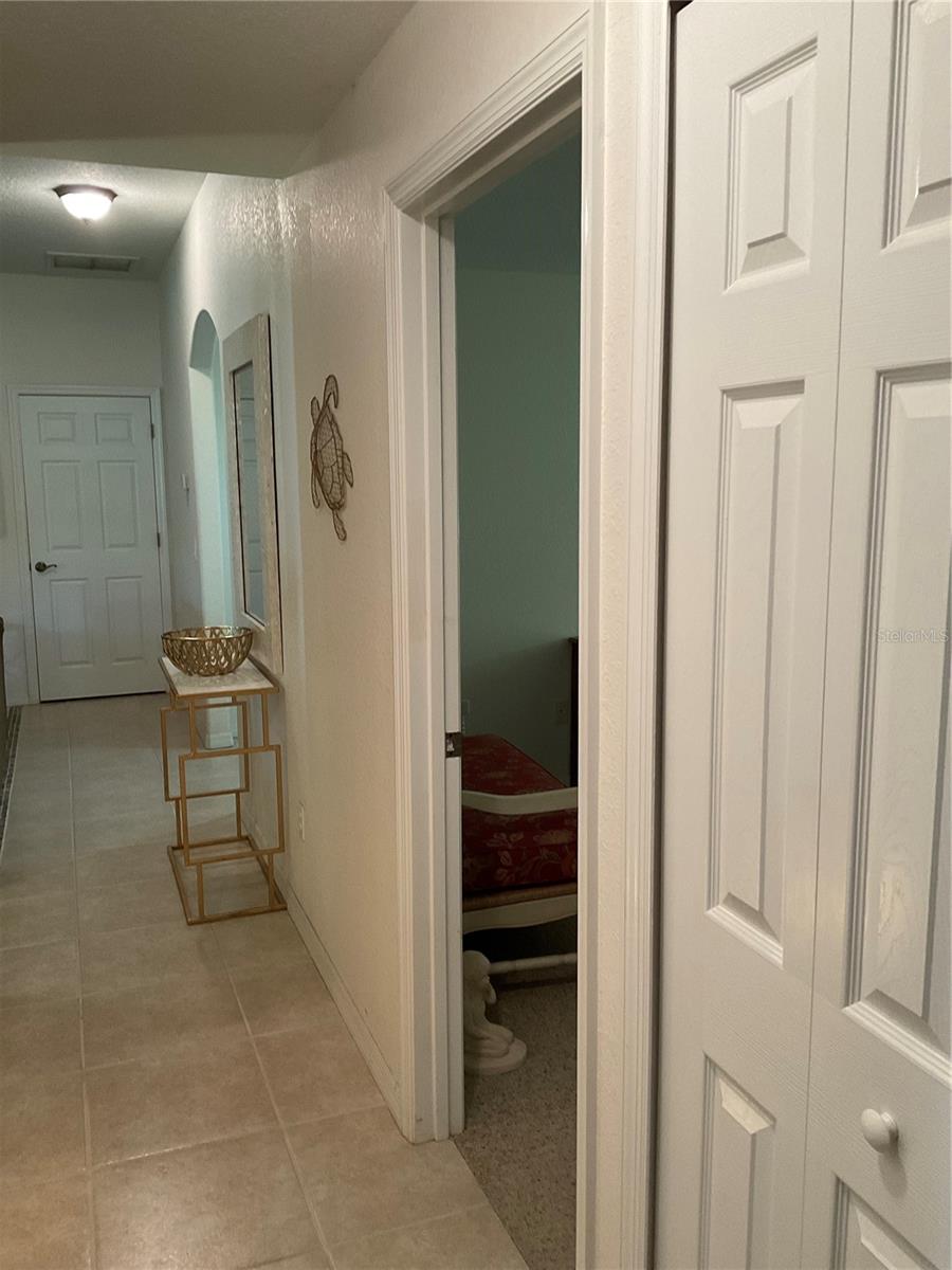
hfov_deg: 48.2
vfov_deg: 61.7
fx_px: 1063
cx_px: 476
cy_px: 635
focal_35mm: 29
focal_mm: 3
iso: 125
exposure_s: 1/60
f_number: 1.8
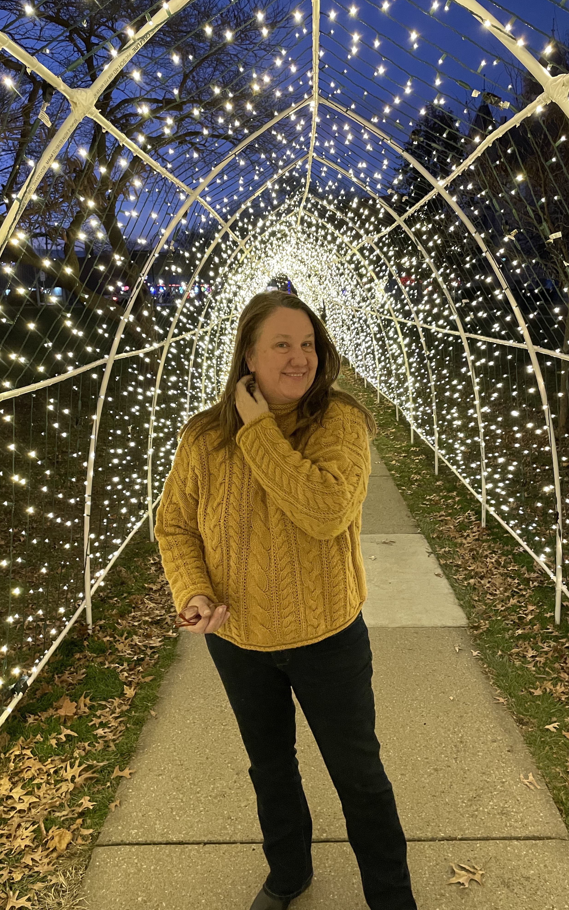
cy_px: 451
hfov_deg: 44.5
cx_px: 300
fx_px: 695
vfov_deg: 66.5
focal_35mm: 28
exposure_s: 1/60
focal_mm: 4.2
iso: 500
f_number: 1.6
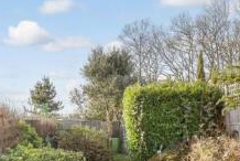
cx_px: 107
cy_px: 125
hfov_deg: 43.5
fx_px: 300
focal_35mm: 45
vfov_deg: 29.4
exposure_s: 1/400
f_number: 8
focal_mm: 10
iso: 400
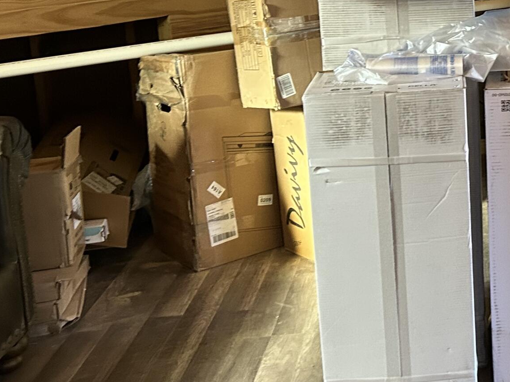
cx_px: 612
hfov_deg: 25.6
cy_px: 44
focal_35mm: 68
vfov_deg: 21.2
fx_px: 1002
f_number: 1.5
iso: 320
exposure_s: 1/60
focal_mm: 5.7
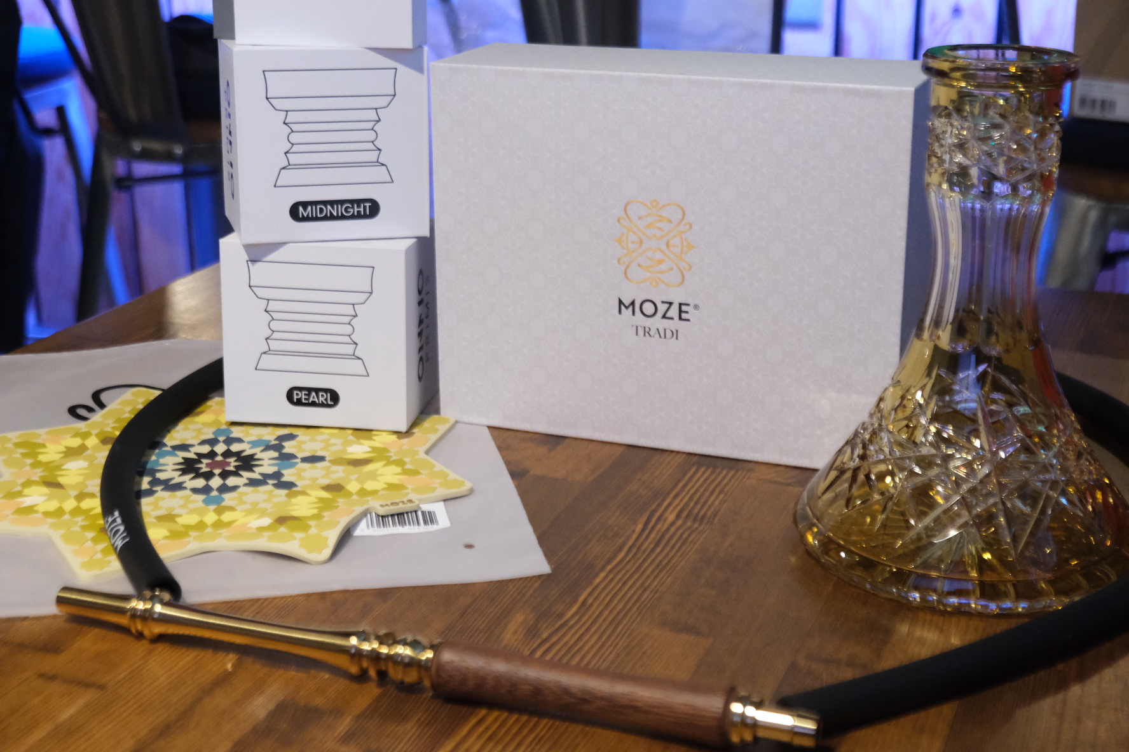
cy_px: 376
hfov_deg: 38.9
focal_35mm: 51
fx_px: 1599
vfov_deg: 26.5
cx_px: 564
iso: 5000
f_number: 3.6
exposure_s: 1/40
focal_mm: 34.3
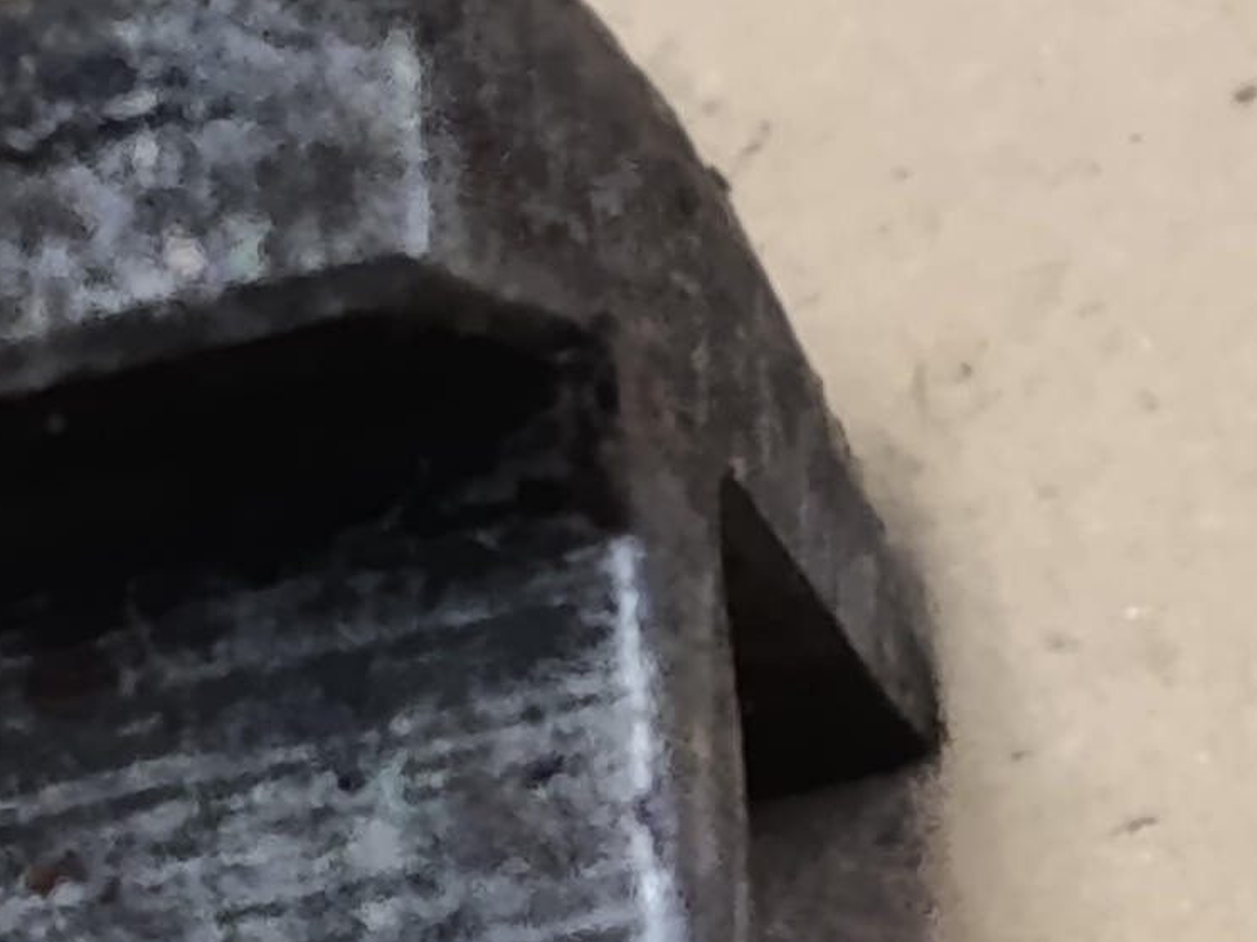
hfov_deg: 3.9
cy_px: 1908
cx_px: 554
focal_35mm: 503
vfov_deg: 2.9
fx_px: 18262
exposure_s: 1/100
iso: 800
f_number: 1.6
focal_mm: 6.14
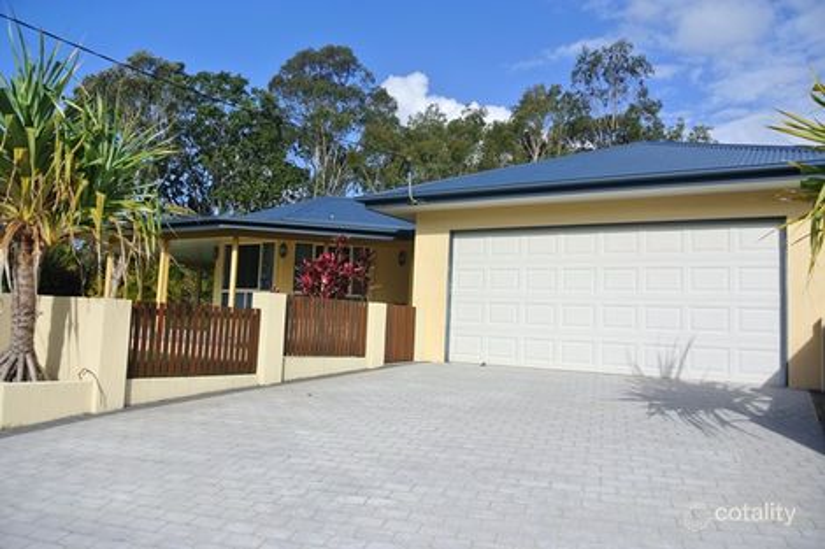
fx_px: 618
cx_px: 412
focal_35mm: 27
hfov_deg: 67.4
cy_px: 274
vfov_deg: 47.9
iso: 100
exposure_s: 1/800
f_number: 5
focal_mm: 10
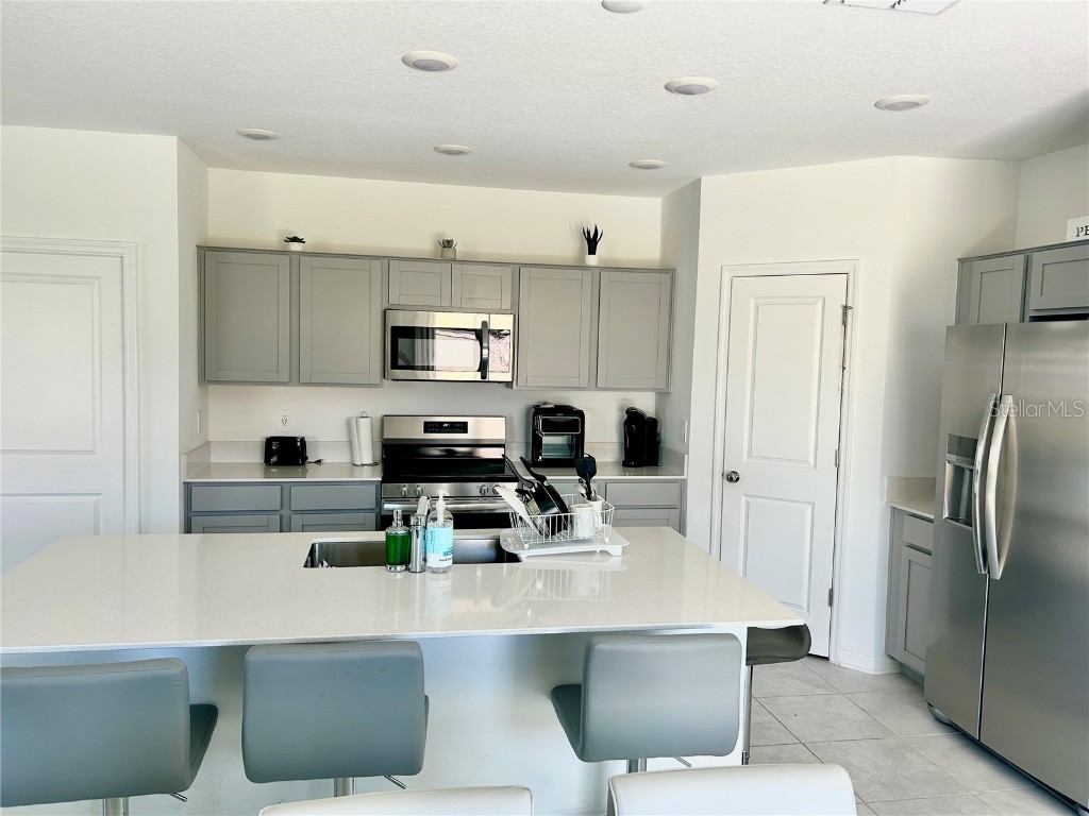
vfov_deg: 53.1
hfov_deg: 67.3
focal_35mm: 26
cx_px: 544
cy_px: 408
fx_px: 818
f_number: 1.5
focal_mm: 5.7
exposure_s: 1/121
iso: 64
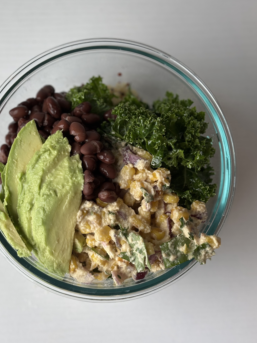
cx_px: 112
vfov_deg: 32.7
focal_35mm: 59
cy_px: 161
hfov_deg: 24.8
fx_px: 584
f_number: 1.6
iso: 50
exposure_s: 1/161
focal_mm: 5.96
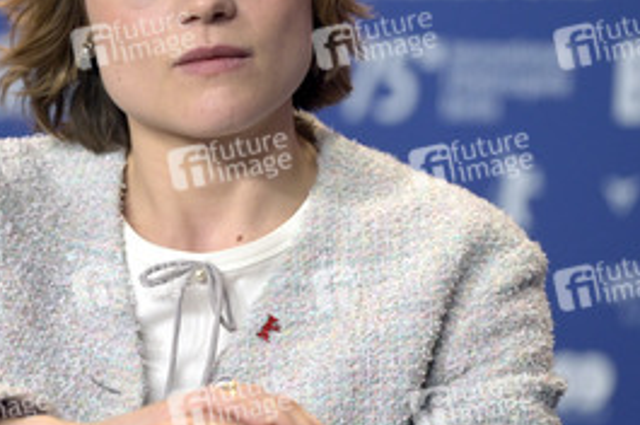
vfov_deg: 4.2
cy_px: 101
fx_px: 5735
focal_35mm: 323
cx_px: 165
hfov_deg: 6.4
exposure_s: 1/320
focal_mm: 190
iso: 2000
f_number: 4
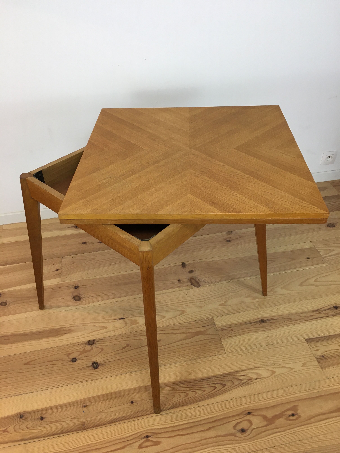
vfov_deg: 61.7
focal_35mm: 29
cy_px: 226
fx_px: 380
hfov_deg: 48.2
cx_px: 170
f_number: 2.2
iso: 25
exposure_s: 1/33
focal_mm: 4.15
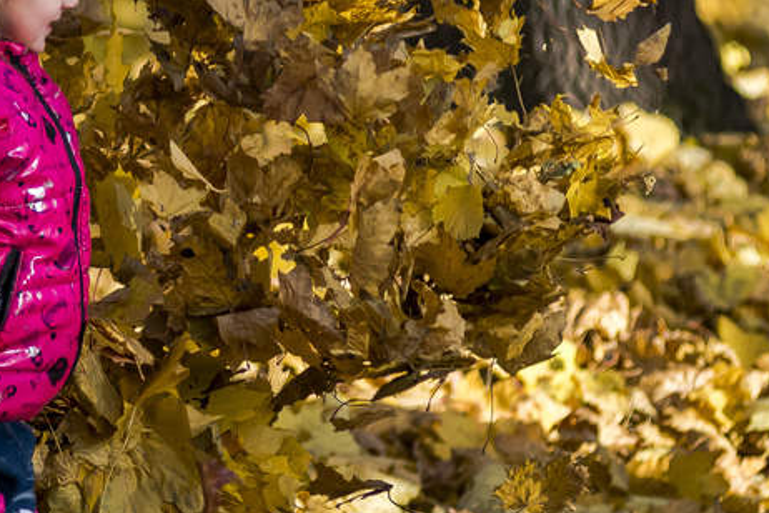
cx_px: 183
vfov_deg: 2.7
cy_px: 203
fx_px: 11000
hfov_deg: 4.0
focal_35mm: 515
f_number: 2.8
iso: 400
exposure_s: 1/1000
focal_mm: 170
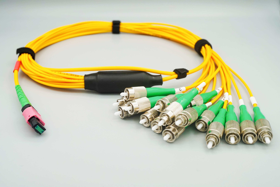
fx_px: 350
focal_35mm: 45
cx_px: 140
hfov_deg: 43.6
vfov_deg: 29.8
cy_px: 94
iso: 320
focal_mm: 30
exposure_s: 1/250
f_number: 8
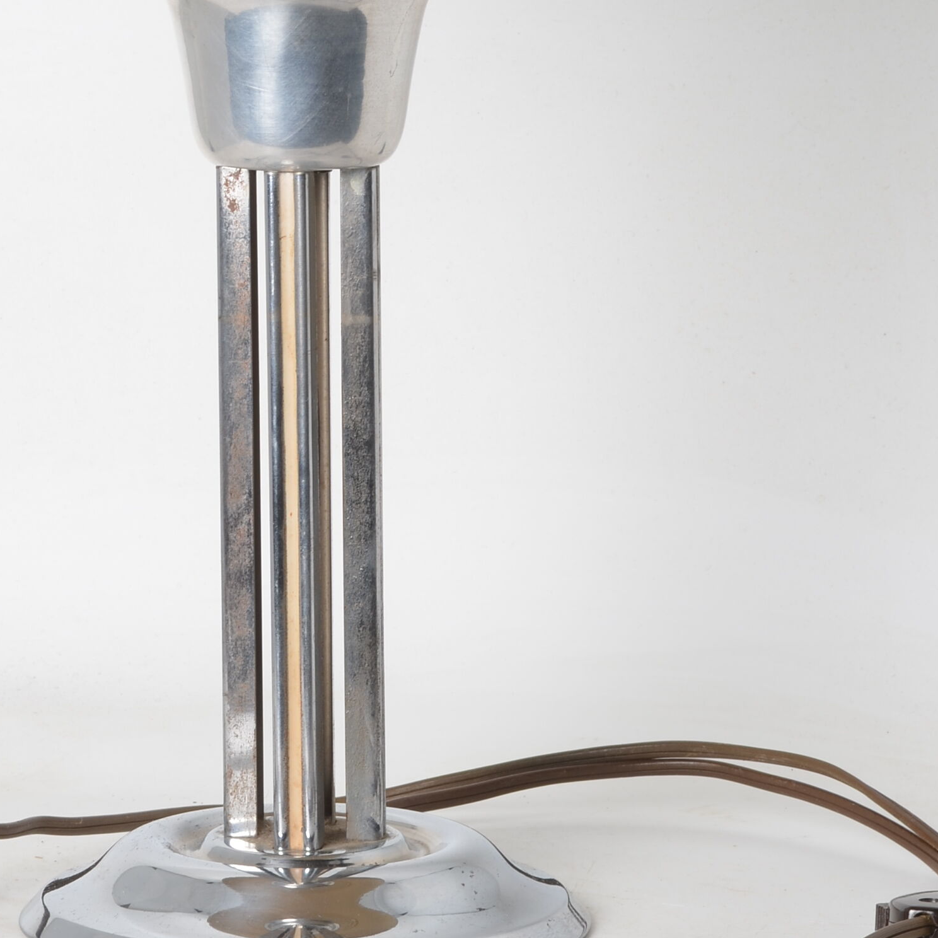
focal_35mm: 158
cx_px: 269
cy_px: 91
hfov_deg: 11.0
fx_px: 4844
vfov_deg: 11.0
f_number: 11
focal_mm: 50
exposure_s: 1/125
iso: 100
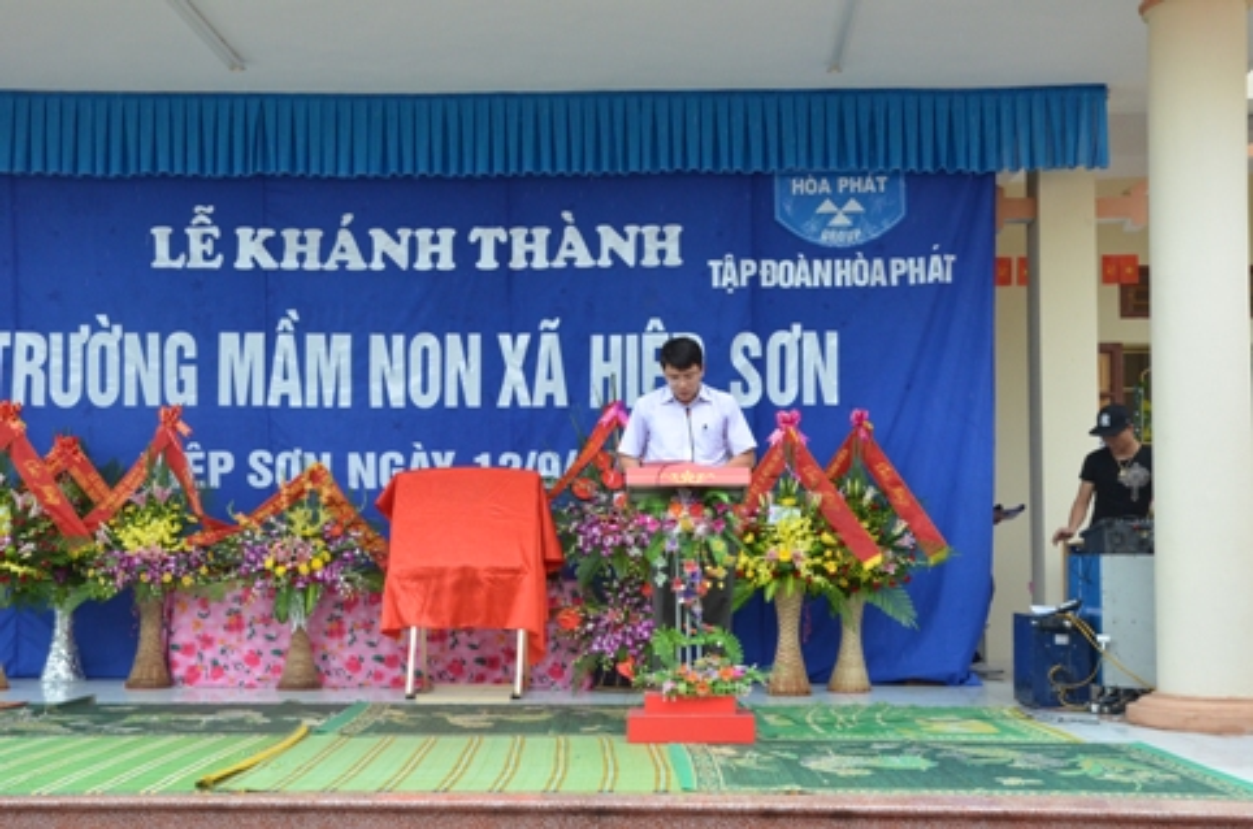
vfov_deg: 29.7
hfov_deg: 43.7
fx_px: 1563
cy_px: 414
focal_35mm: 45
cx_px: 626
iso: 1600
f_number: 9
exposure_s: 1/320
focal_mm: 30
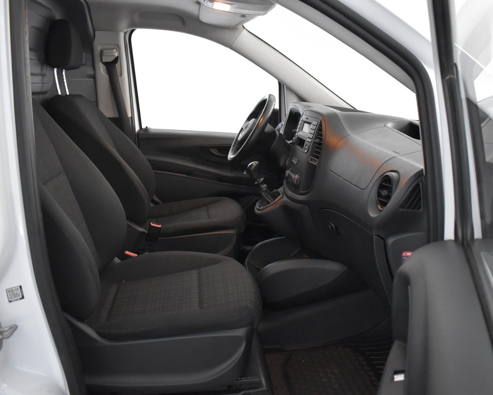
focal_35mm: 31
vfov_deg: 47.1
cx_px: 256
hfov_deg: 57.2
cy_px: 195
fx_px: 452
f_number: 3.5
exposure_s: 1/60
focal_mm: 18
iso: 3600
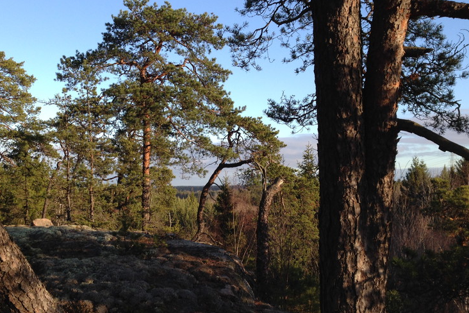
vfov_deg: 29.8
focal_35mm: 45
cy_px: 186
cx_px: 188
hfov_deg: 43.4
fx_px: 586
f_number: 2.4
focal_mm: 4.12
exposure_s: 1/507
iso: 50
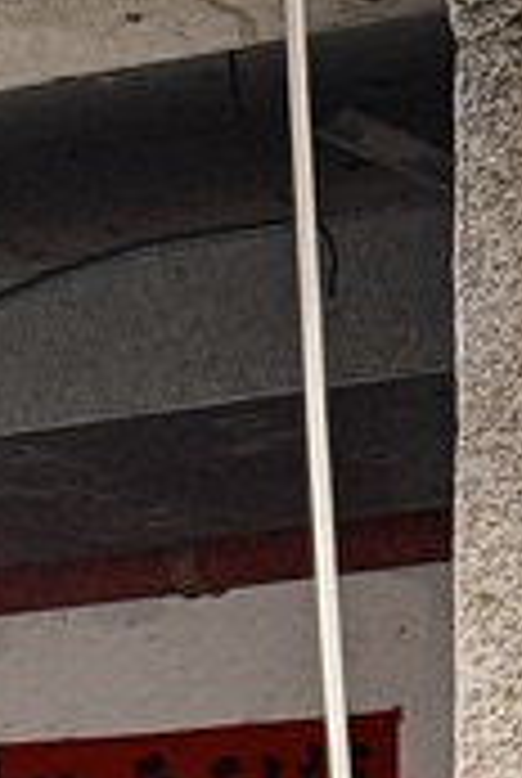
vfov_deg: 6.8
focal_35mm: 295
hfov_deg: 4.6
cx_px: -608
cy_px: 1322
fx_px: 6390
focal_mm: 6.76
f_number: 1.78
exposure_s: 1/121
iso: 64
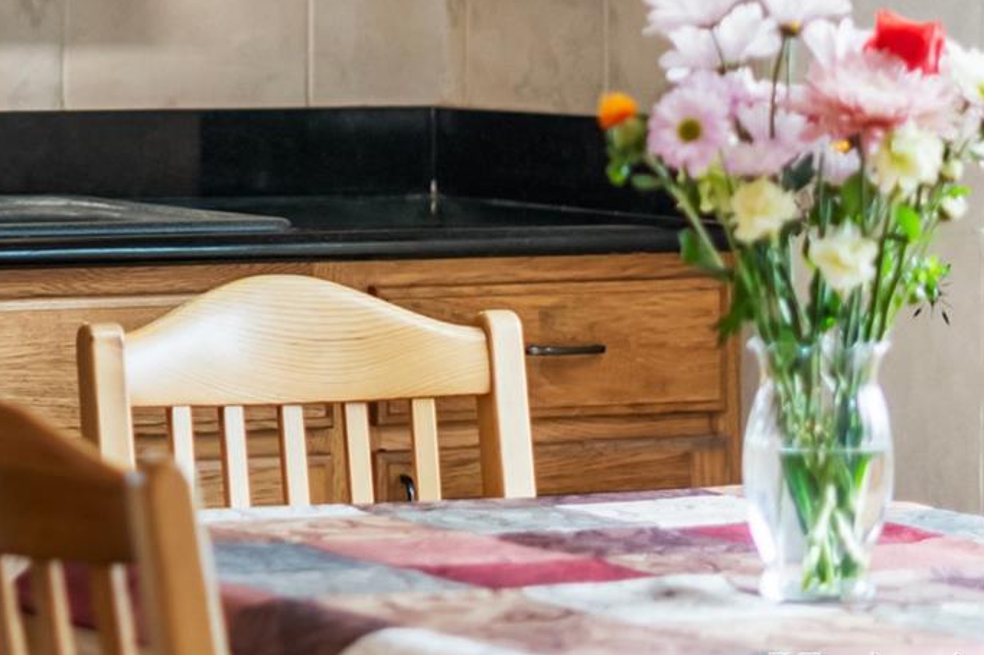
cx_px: -154
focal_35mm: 176
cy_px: -71
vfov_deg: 7.7
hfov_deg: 11.5
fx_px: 4808
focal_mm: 50
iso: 200
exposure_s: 1/160
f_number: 1.8
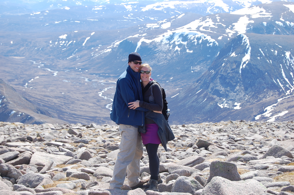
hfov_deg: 24.6
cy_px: 98
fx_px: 673
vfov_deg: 16.5
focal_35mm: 82
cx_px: 147
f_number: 8
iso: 200
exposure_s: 1/250
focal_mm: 55
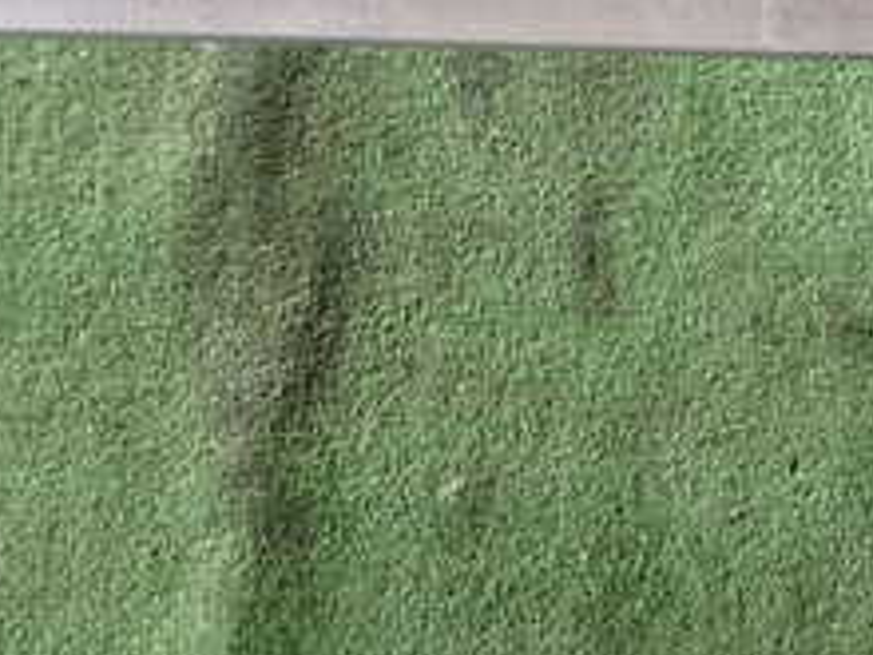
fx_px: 3026
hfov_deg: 16.4
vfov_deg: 12.3
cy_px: 278
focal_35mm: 120
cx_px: 619
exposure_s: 1/60
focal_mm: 7.84
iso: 200
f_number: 2.9
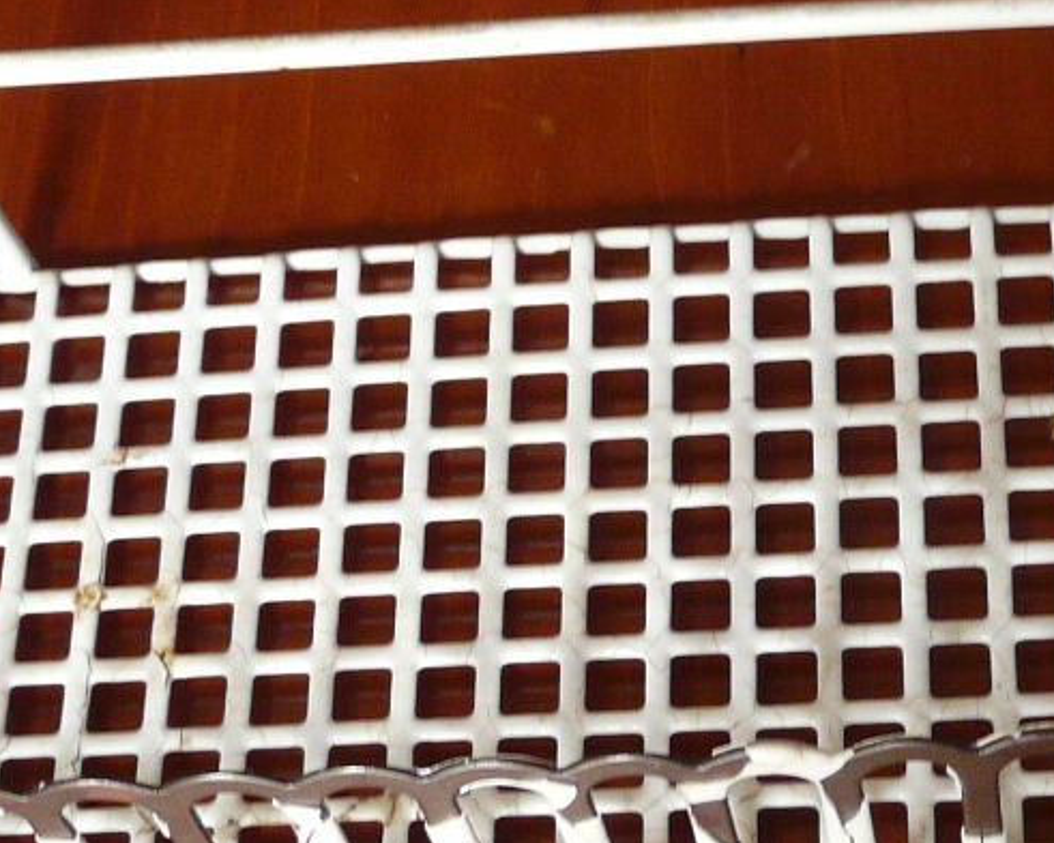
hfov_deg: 21.3
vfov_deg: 17.3
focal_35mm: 89
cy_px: 459
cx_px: 771
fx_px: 2777
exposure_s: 1/20
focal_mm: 4.6
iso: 200
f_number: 2.8
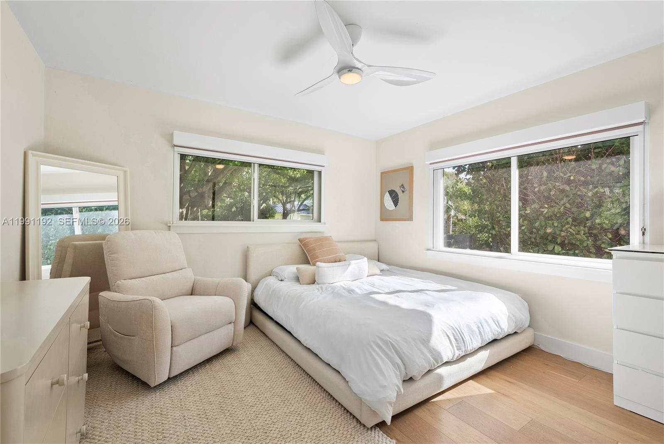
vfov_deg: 77.4
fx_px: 277
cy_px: 222
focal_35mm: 15
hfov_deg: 100.4
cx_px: 332
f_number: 8
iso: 400
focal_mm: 15
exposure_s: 1/80
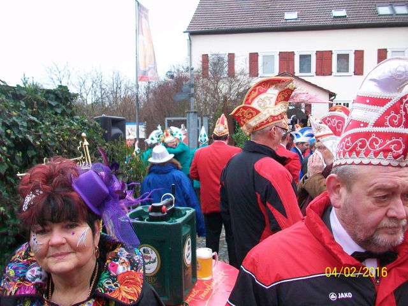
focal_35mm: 32
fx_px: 377
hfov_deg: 56.8
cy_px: 153
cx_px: 204
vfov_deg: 44.2
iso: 120
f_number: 2.8
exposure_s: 1/100
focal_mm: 5.7
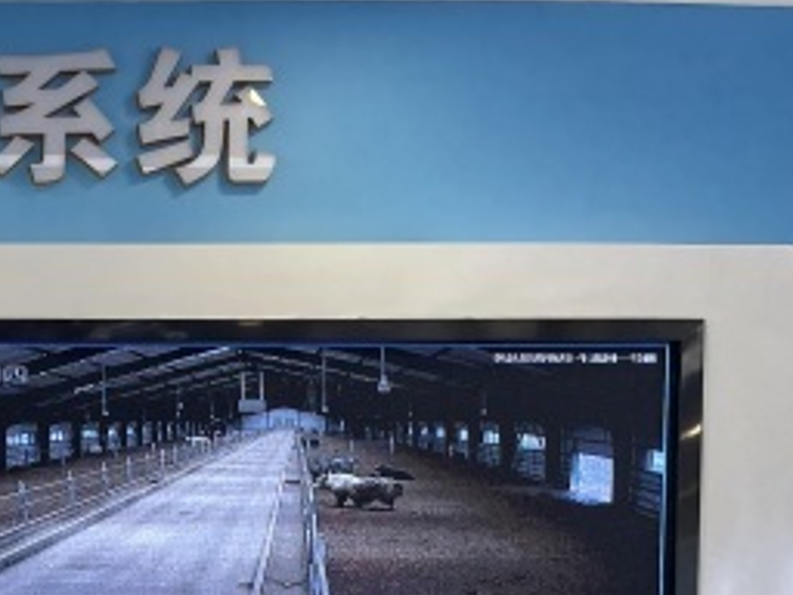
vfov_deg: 17.2
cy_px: 871
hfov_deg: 21.5
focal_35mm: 78
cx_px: -356
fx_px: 1787
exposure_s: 1/112
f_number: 1.6
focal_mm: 5.1
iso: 32
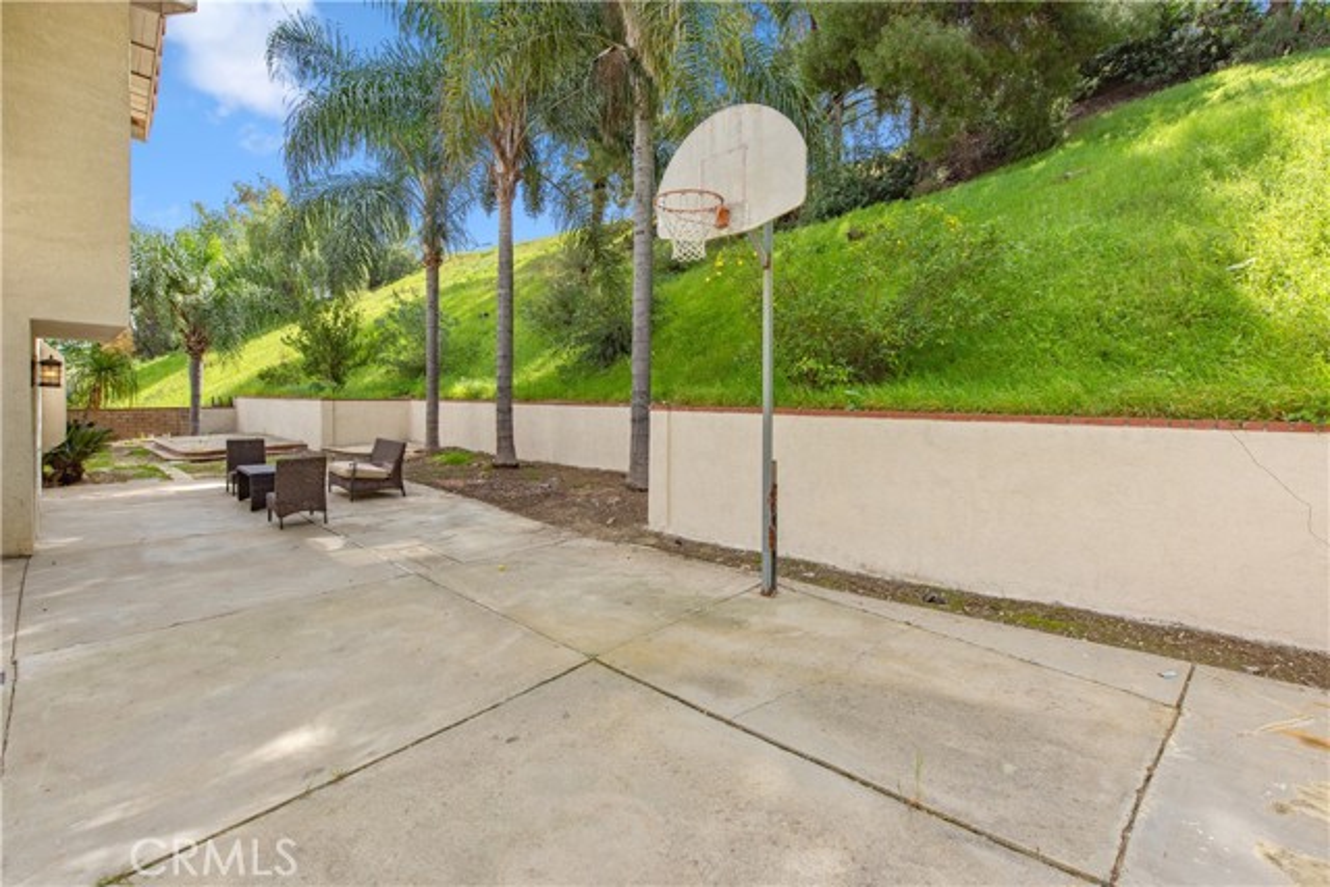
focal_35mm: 15
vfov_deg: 77.4
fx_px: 554
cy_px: 444
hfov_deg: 100.4
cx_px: 665
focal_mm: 15
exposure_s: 1/320
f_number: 9
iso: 200
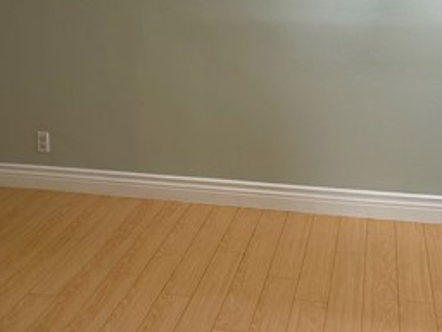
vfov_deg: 23.6
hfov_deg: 31.6
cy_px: 14
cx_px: 107
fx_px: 766
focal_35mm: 60
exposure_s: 1/120
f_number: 1.78
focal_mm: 6.86
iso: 160
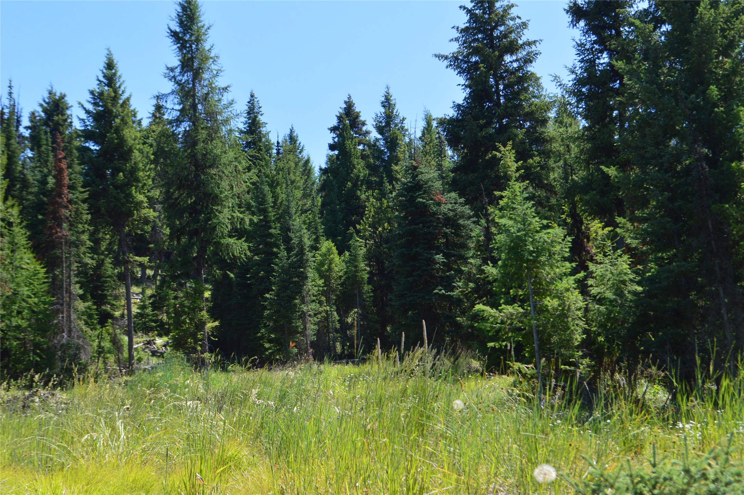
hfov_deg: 29.3
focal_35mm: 69
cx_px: 372
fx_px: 1425
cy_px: 248
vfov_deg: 19.7
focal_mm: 46
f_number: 10
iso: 400
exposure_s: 1/320
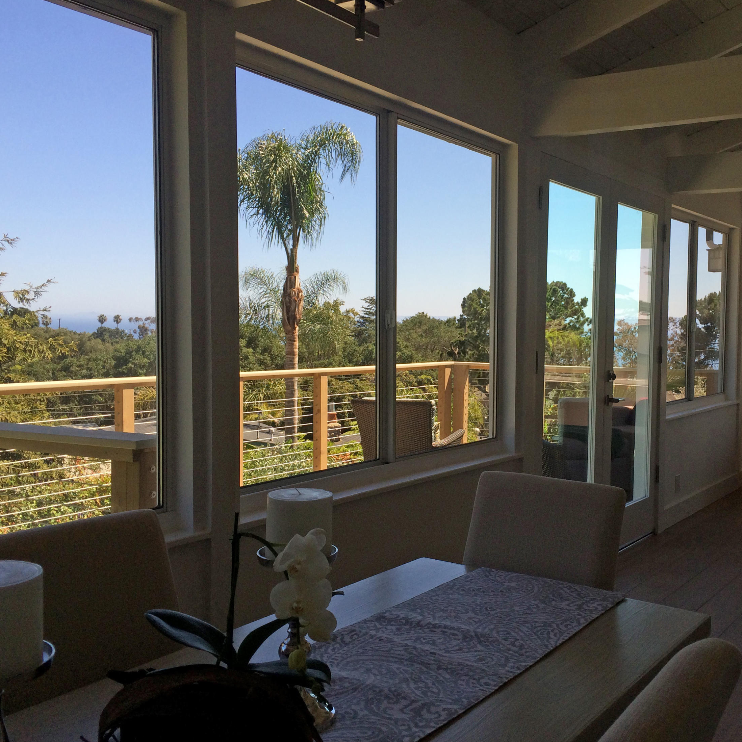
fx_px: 849
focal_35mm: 35
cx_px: 465
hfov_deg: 46.8
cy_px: 372
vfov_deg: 47.2
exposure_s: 1/760
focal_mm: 4.15
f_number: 2.2
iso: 32
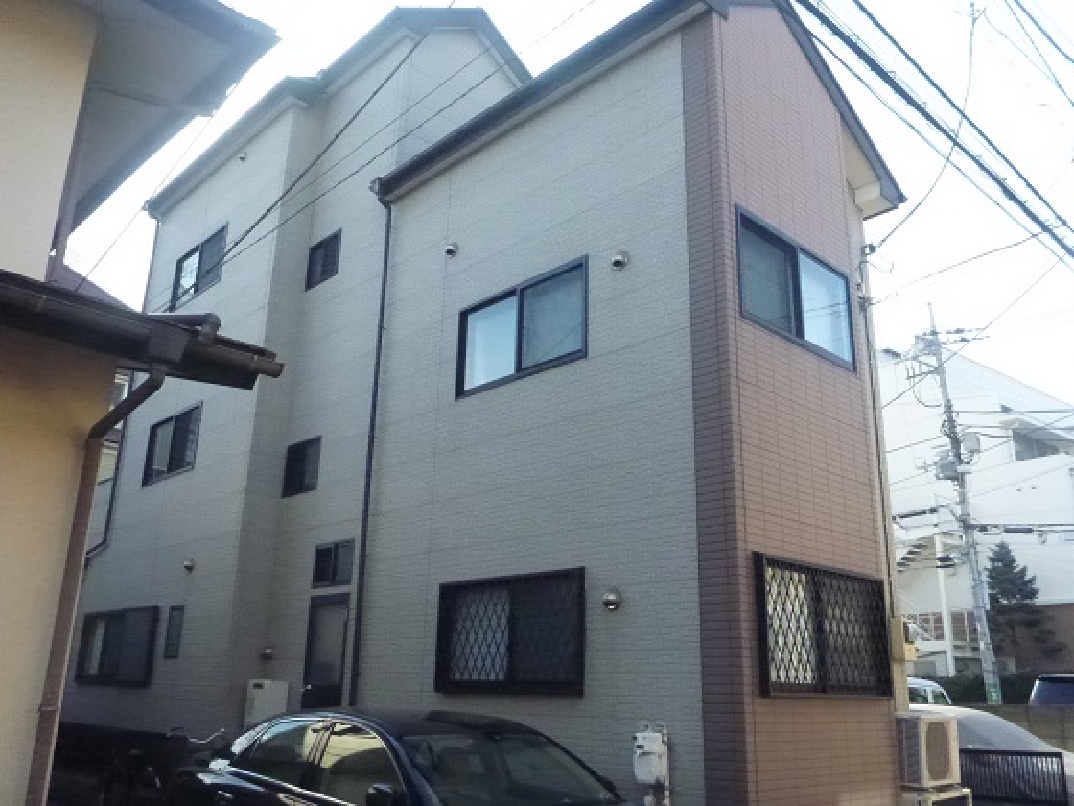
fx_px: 900
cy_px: 403
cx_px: 537
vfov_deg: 48.2
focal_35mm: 29
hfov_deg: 61.7
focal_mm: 5.2
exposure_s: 1/400
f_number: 10
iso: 1600
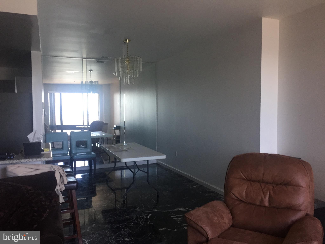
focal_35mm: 29
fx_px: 272
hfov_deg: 61.7
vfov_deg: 48.2
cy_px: 122
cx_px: 162
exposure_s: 1/30
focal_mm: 4.15
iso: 40
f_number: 2.2
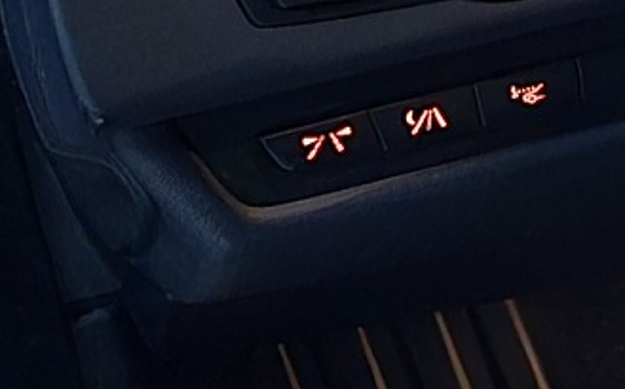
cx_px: 2173
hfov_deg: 8.6
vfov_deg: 7.4
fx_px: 3029
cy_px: 201
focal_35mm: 178
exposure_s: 1/17.2
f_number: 1.7
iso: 2500
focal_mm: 6.3
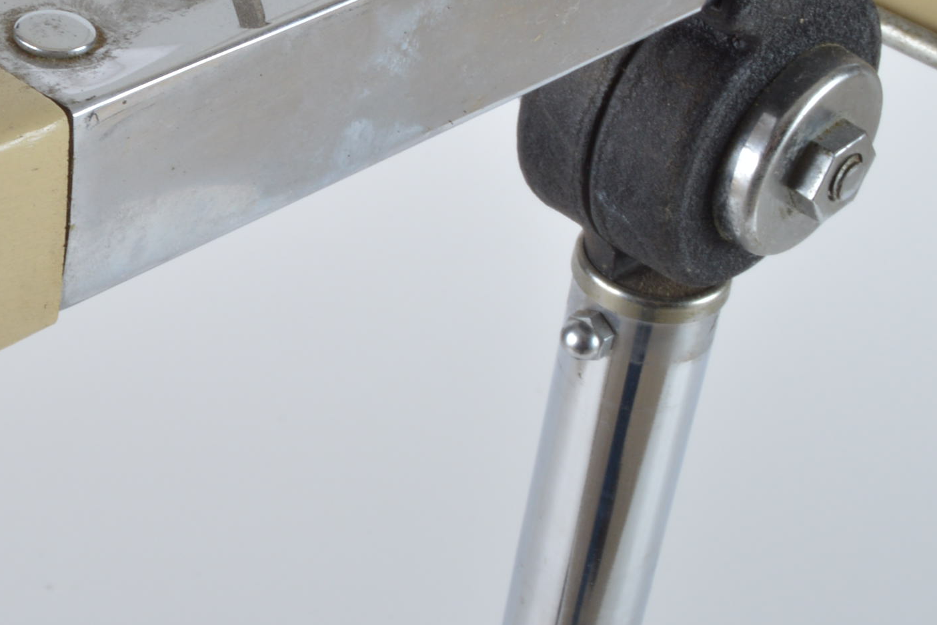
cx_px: -17
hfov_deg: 21.1
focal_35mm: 93
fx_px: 2422
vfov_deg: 14.7
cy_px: 174
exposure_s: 1/160
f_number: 22
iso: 200
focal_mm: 29
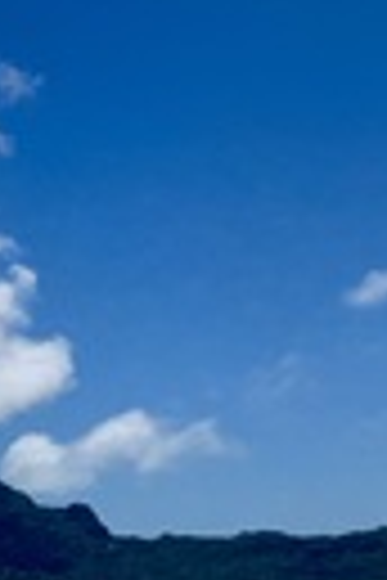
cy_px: 544
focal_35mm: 90
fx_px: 1451
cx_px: -504
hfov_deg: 12.4
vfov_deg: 22.0
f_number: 1.8
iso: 32
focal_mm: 3.99
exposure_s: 1/5405
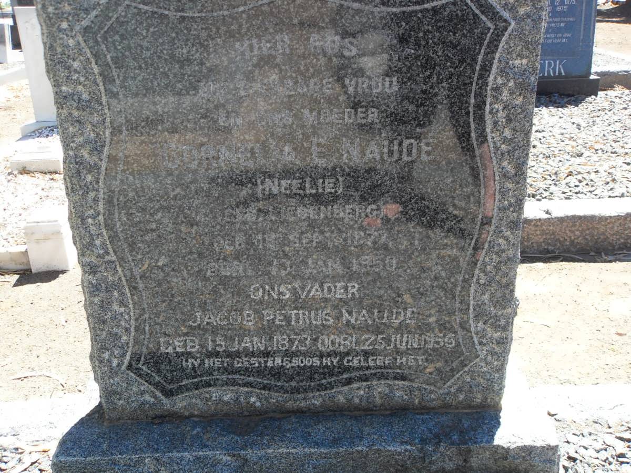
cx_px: 316
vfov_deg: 40.7
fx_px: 638
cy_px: 236
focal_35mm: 35
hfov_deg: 52.6
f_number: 3.5
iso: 80
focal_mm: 6.3
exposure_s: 1/180
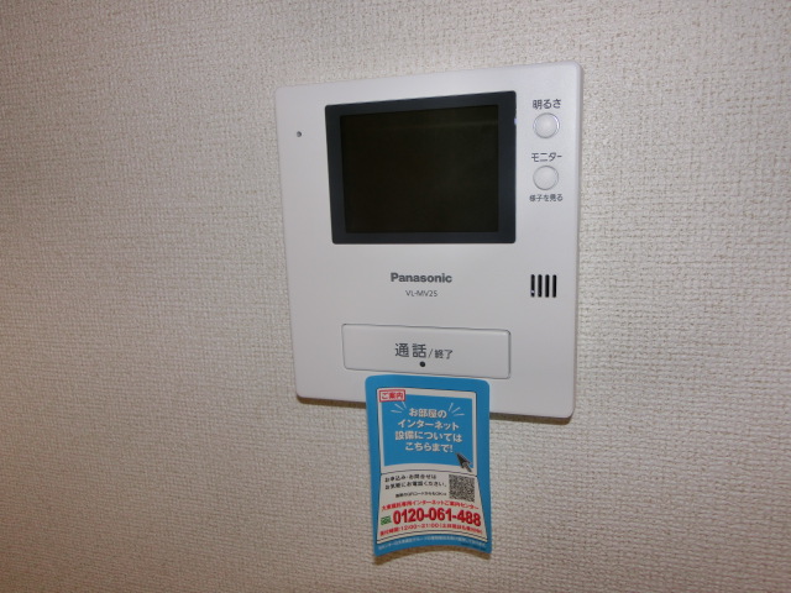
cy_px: 296
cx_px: 396
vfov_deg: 54.9
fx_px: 571
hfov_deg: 69.4
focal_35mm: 25
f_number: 3.5
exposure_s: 1/100
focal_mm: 4.5
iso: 80
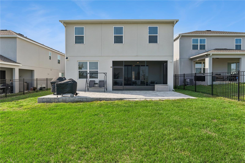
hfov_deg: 88.8
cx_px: 122
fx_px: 125
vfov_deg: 66.2
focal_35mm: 18
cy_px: 82
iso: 100
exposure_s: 1/160
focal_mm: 18.4
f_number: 11
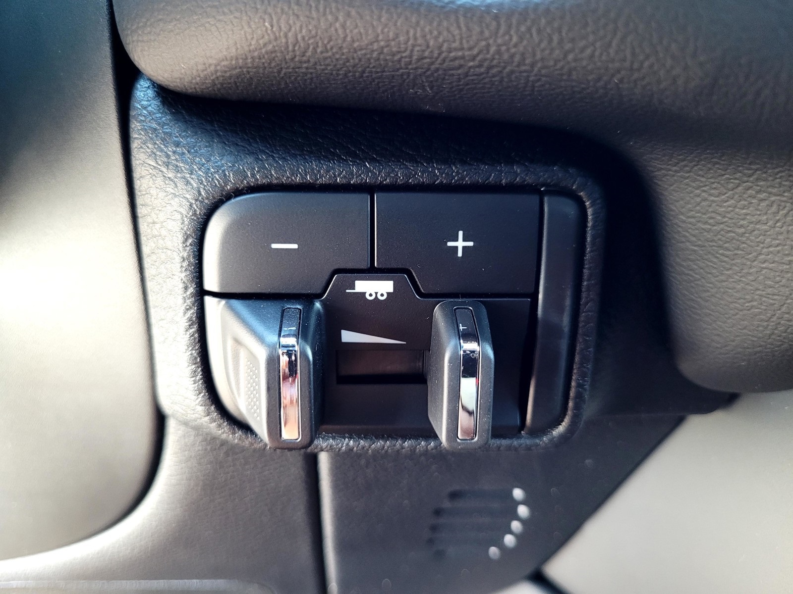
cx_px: 396
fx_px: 596
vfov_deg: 53.1
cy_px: 297
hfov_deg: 67.3
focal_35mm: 26
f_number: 1.8
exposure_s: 1/40
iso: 500
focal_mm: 5.4
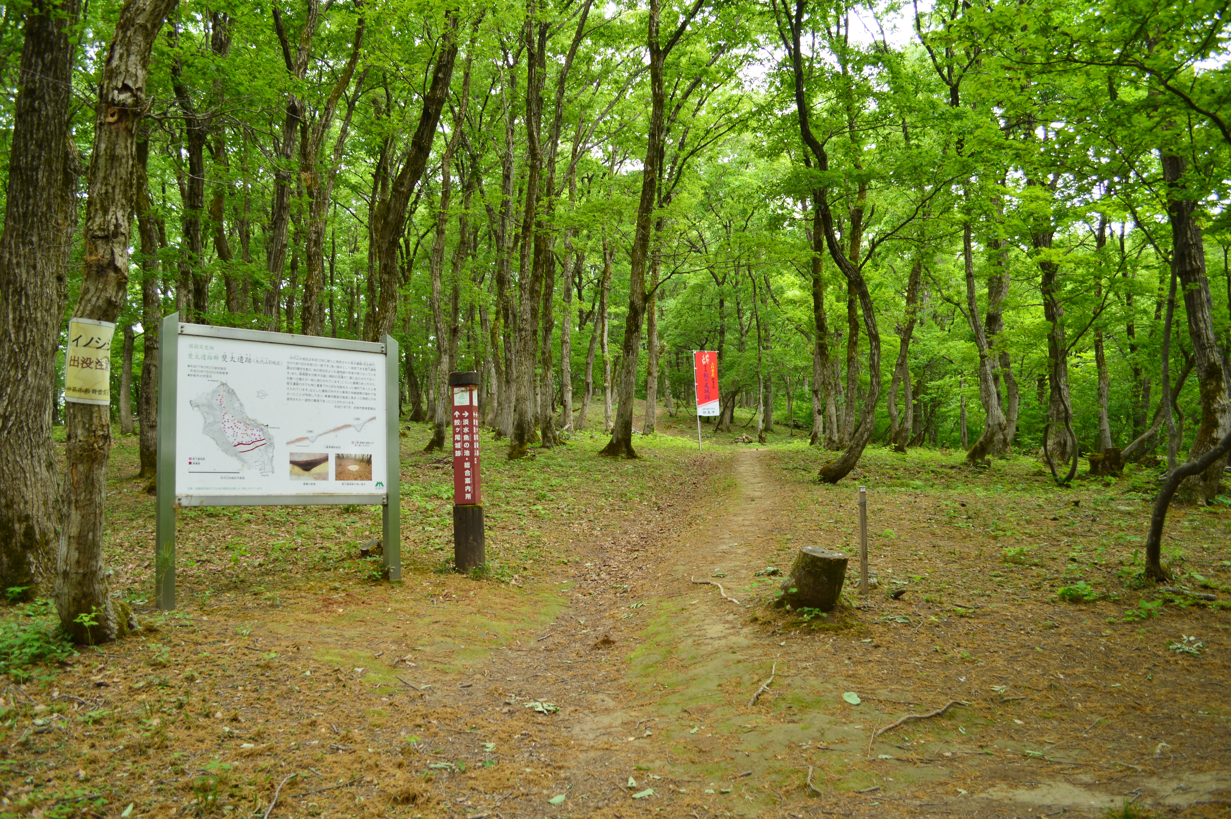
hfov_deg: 67.4
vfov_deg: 47.8
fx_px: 922
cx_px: 616
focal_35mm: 27
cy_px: 410
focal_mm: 18
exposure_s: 1/80
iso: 200
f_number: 4.5
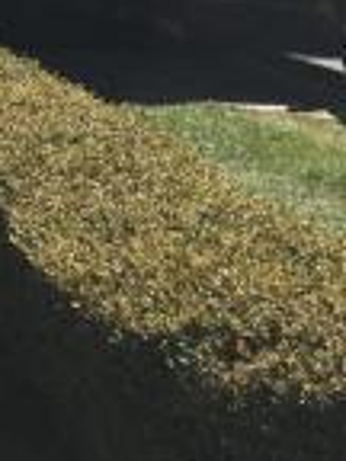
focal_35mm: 155
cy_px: -467
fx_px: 2066
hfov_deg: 8.9
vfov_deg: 11.5
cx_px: -420
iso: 25
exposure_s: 1/1603
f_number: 2.2
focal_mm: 4.15
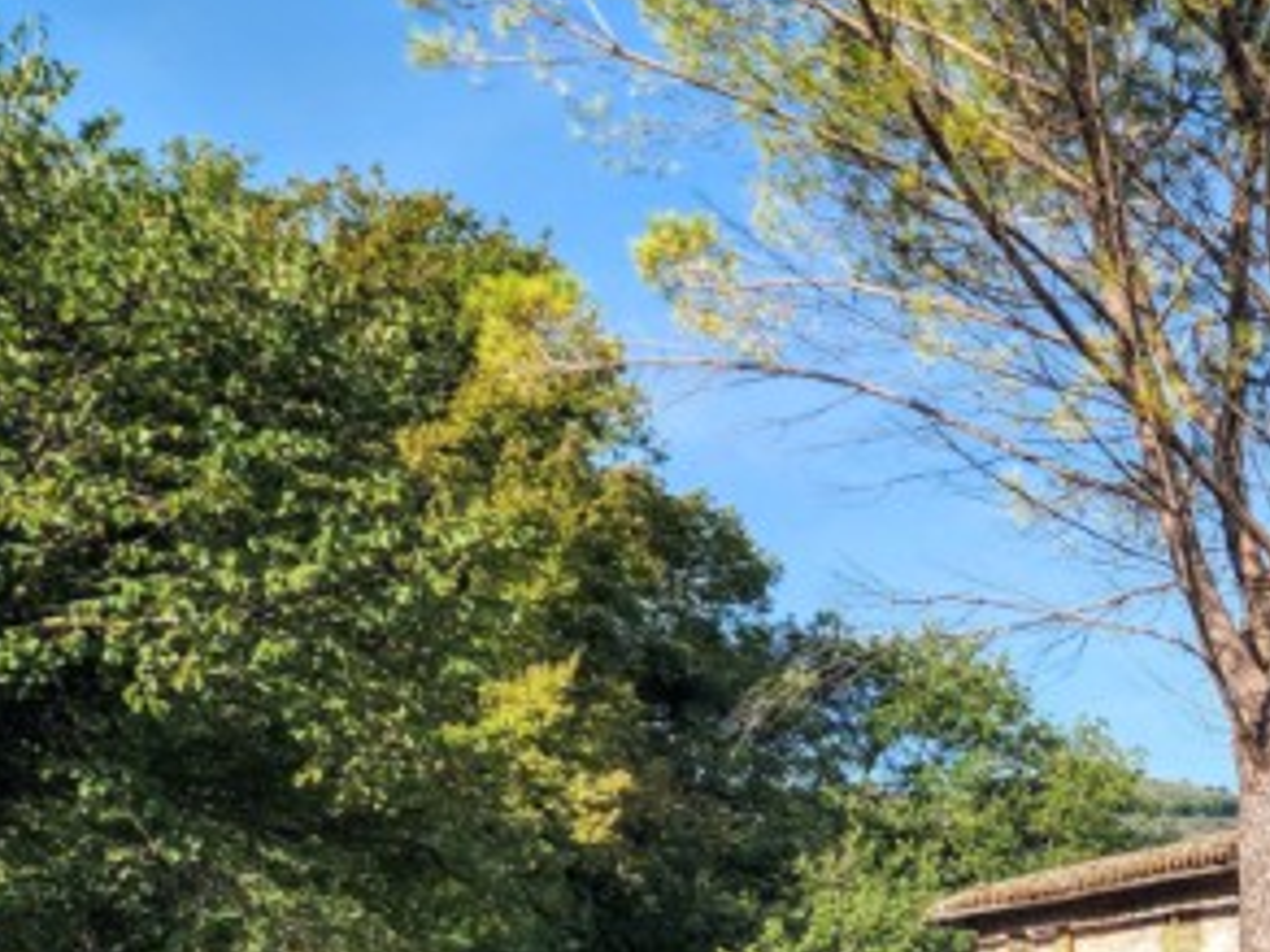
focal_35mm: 63
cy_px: 1122
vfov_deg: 21.7
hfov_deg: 25.7
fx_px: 2311
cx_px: 1709
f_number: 1.8
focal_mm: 6.4
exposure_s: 1/574
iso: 12
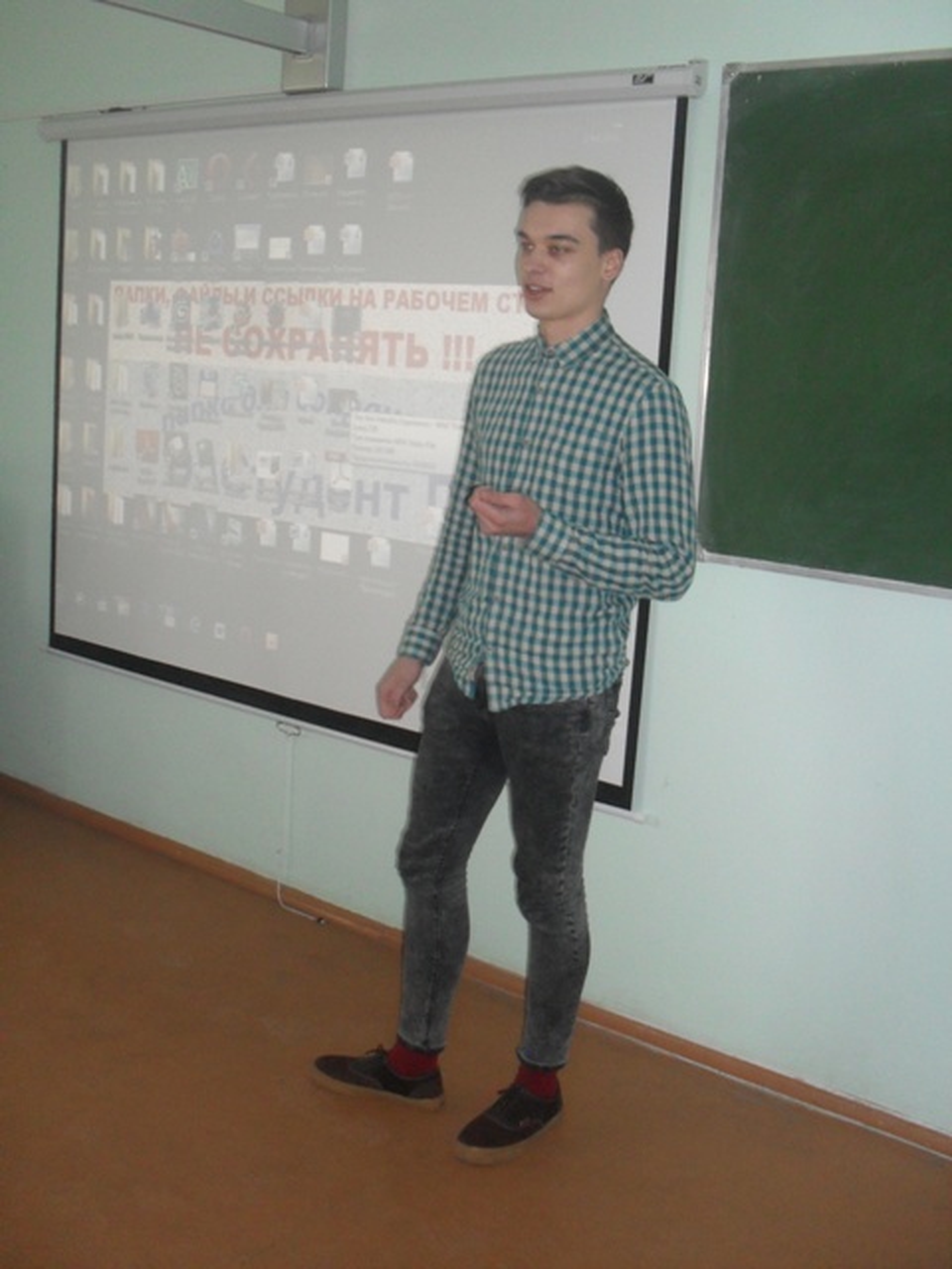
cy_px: 634
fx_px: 1393
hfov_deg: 37.7
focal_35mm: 38
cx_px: 476
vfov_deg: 49.0
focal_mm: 6.3
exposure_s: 1/45
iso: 200
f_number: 2.8
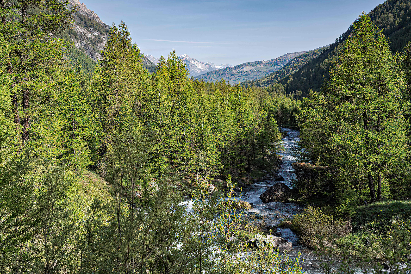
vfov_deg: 28.6
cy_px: 137
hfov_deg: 41.9
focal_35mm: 47
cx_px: 206
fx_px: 537
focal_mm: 47
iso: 100
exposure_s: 1/160
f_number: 8
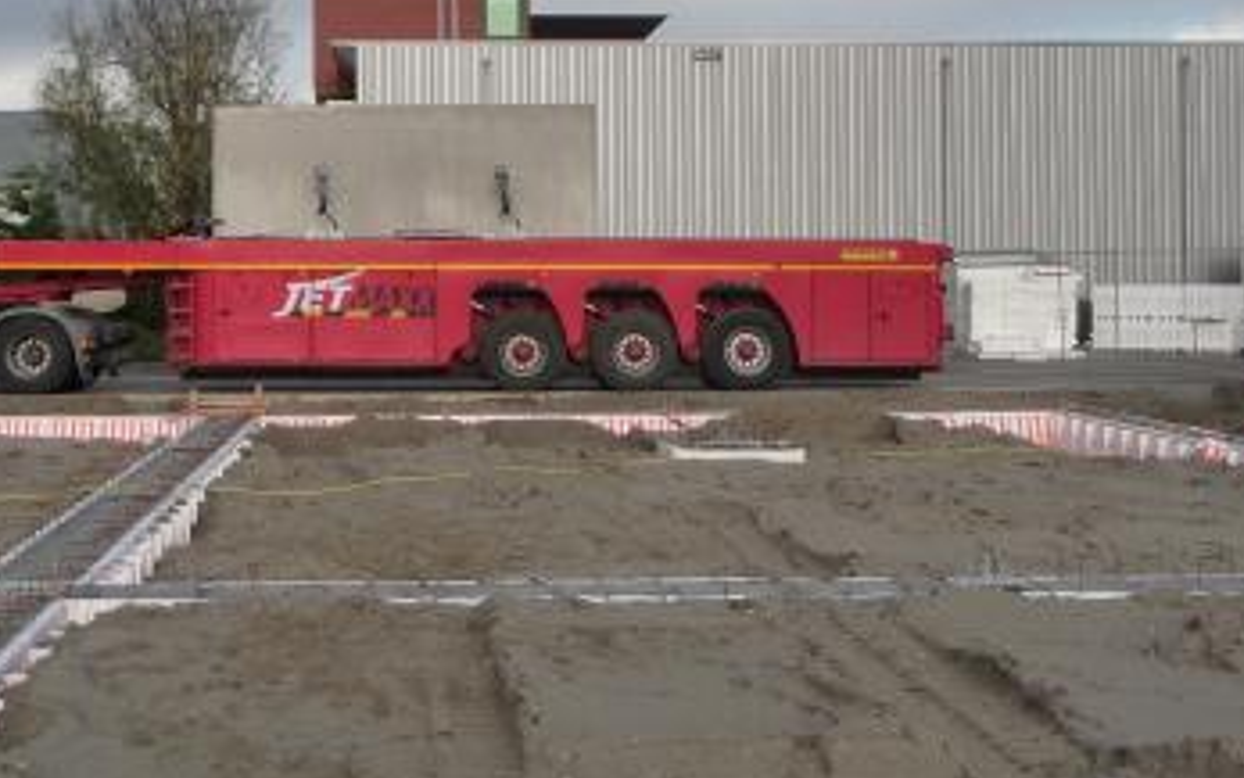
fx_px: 2238
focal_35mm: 66
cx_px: 423
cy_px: 222
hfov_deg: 30.8
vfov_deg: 19.6
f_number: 3.7
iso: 160
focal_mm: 6
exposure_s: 1/640
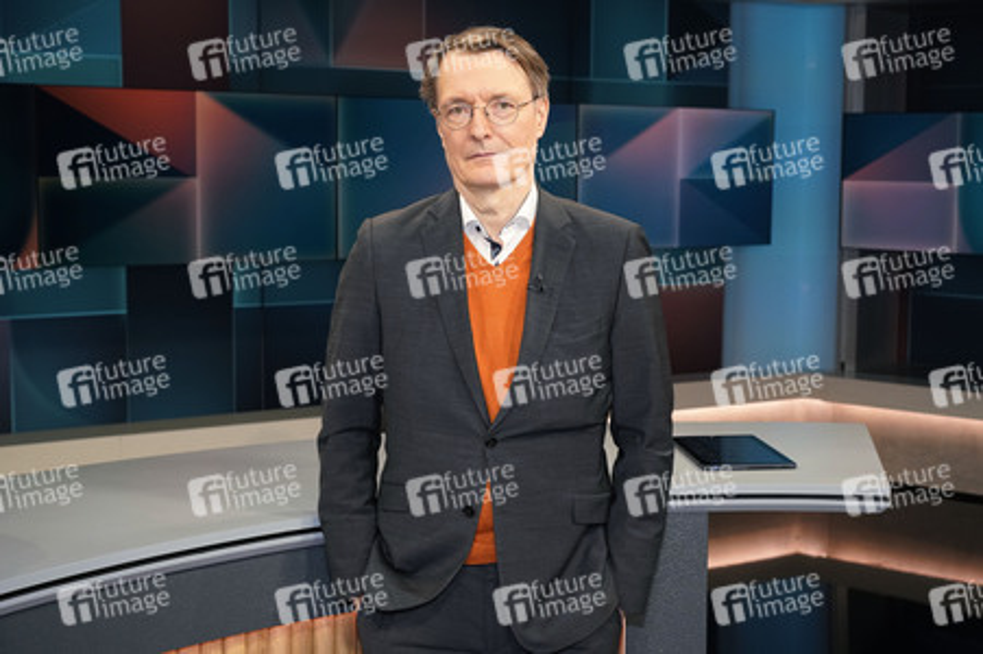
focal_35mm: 44
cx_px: 492
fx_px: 1201
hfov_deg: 44.5
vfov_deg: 30.5
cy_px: 327
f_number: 5.6
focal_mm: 44
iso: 2000
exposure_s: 1/125
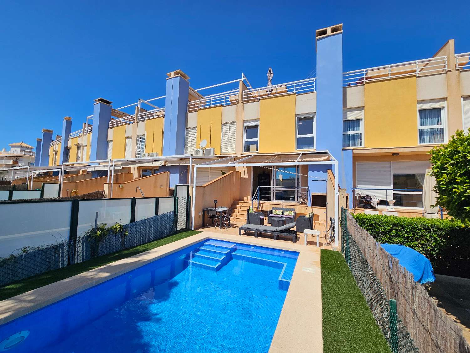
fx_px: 177
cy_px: 176
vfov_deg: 89.9
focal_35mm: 13
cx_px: 235
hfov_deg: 106.2
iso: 50
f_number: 2.2
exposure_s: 1/4210
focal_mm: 2.2
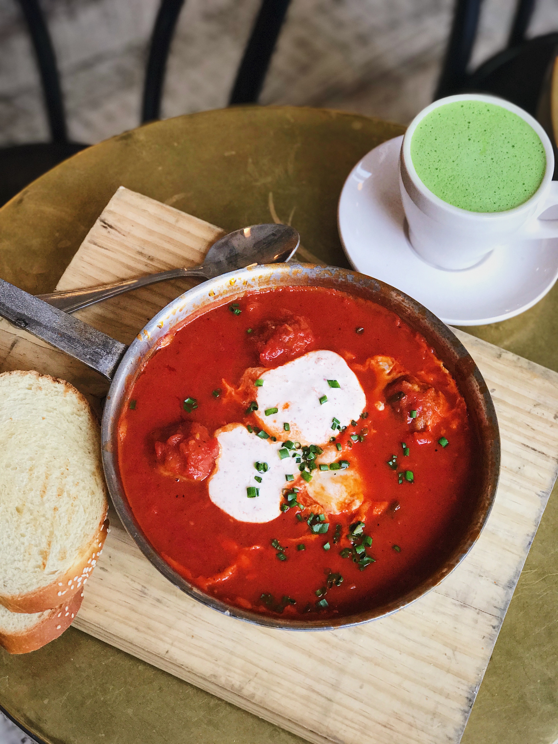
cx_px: 279
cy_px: 372
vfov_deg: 33.8
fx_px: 1225
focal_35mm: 57
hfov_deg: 25.7
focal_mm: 6.6
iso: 125
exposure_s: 1/60
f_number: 2.8
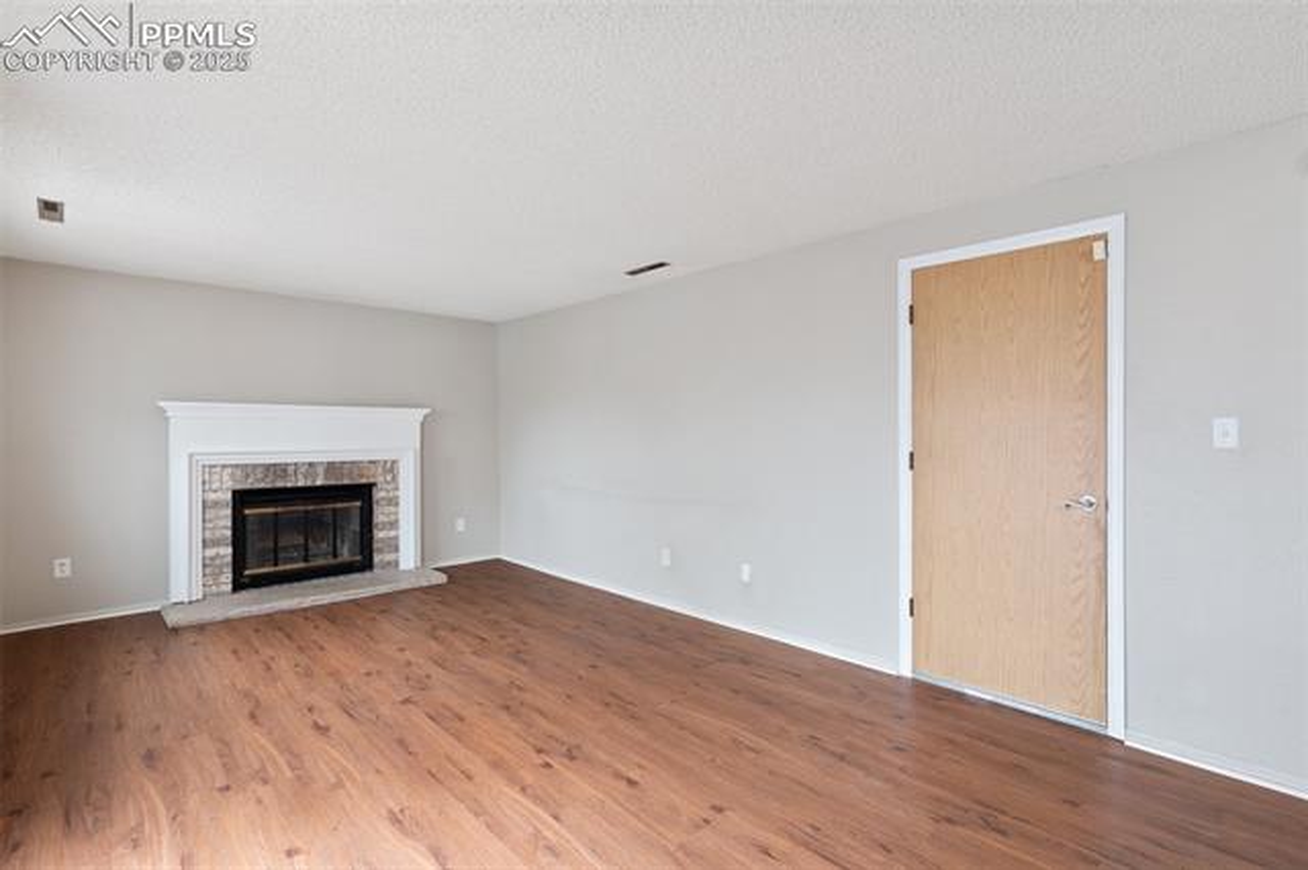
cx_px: 654
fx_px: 617
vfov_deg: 70.4
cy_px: 435
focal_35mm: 17
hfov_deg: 93.3
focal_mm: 17
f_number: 8
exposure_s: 1/13
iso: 400
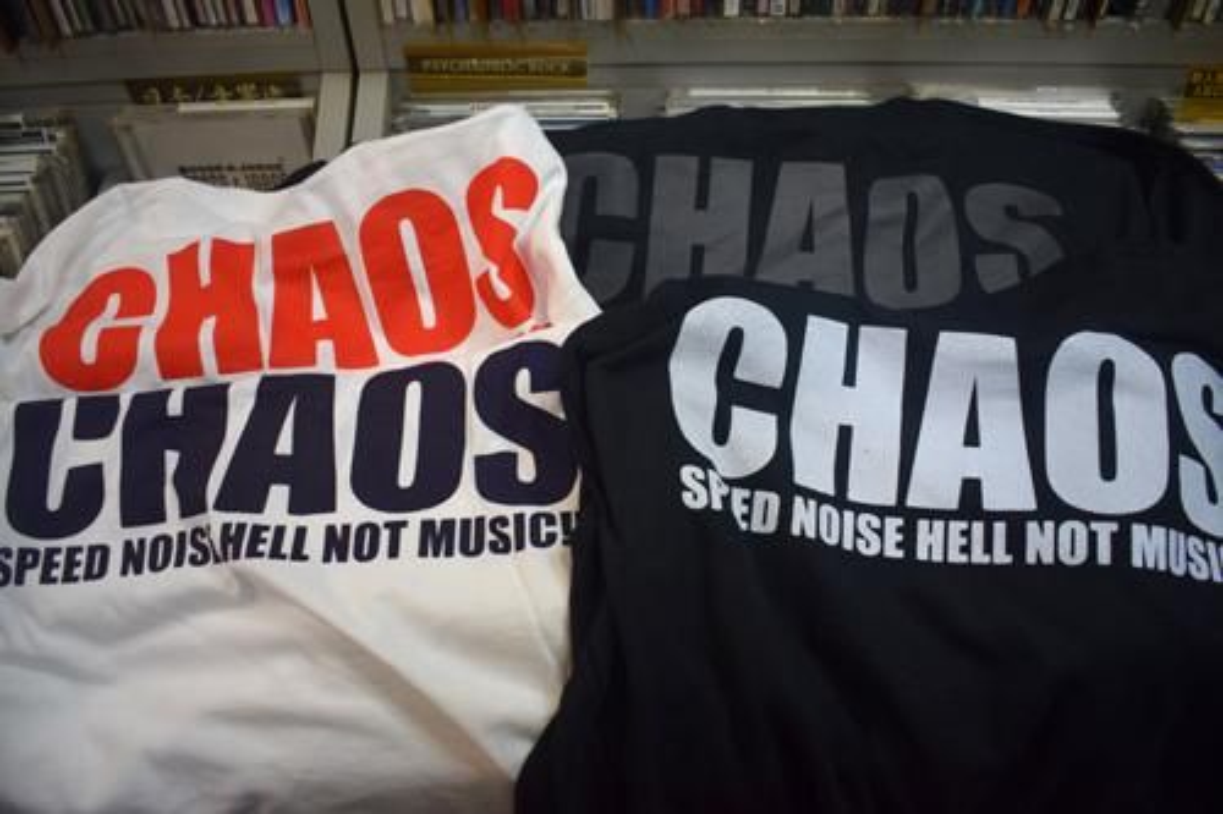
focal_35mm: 30
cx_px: 612
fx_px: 1019
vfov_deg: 43.6
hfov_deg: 61.9
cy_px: 407
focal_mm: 20
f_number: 3.5
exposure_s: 1/60
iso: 1100
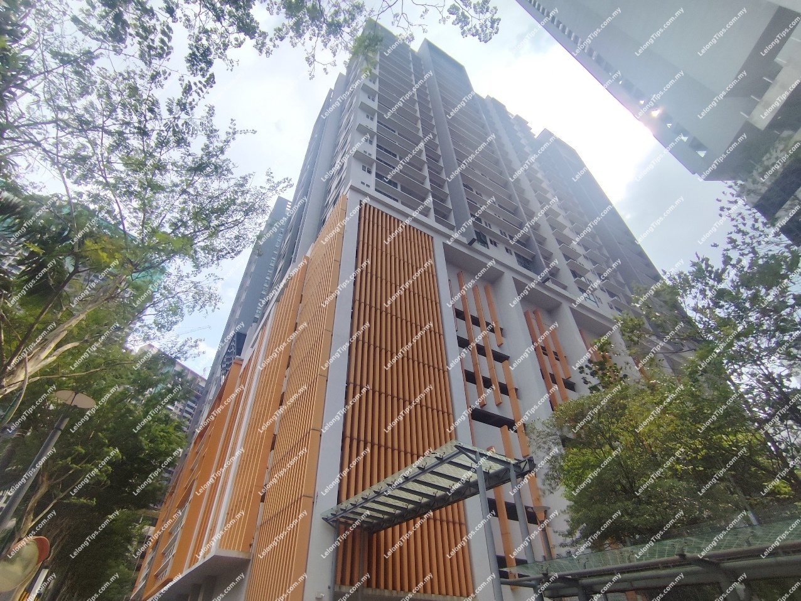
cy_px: 300
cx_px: 400
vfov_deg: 78.1
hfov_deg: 94.5
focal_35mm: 16
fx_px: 370
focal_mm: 1.65
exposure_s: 1/1697
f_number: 2.2
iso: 50
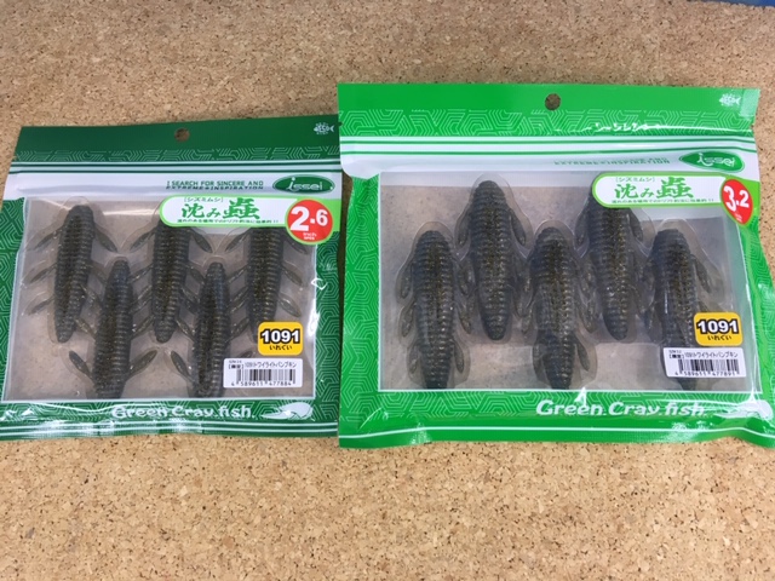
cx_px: 388
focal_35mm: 29
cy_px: 290
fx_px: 649
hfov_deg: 61.7
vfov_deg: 48.2
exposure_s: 1/33
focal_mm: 4.15
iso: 32
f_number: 2.2
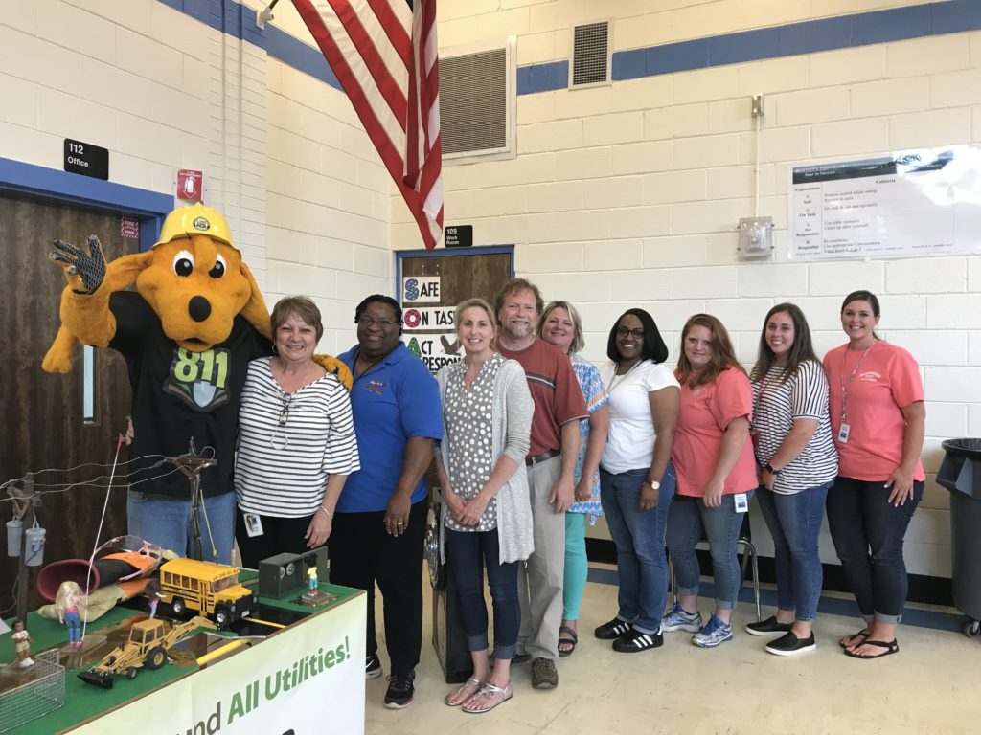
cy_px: 368
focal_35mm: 28
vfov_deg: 49.7
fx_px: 794
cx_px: 490
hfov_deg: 63.4
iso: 25
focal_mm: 3.99
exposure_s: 1/30
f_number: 1.8
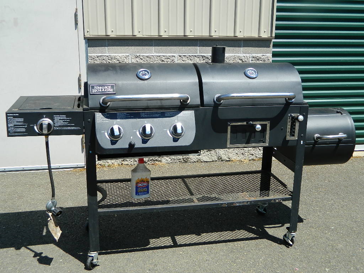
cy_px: 136
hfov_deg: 45.8
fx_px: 431
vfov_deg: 35.1
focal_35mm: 41
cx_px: 182
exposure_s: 1/640
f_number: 3.5
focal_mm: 7.3
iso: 80
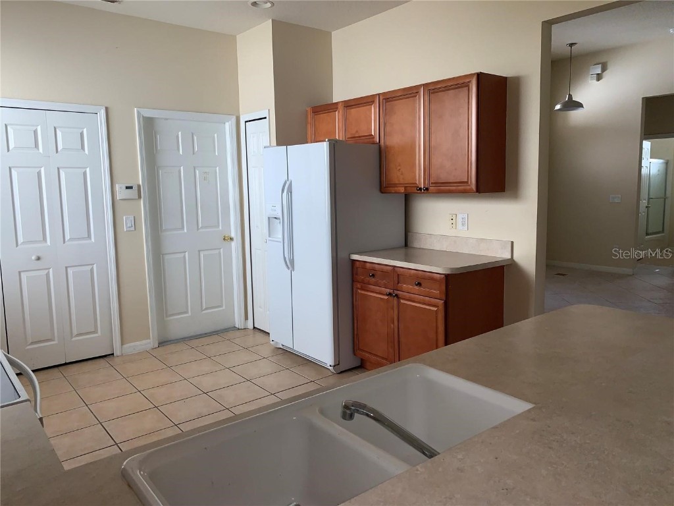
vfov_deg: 53.1
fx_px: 506
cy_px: 253
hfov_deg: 67.3
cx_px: 337
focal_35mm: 26
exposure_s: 1/121
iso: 32
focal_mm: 4.25
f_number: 1.8
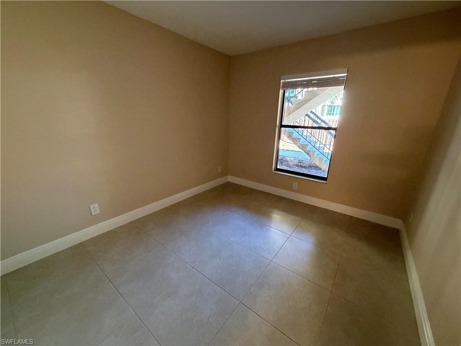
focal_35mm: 14
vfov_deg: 85.7
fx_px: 186
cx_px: 230
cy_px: 173
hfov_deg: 102.1
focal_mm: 2.22
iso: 500
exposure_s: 1/60
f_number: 2.2
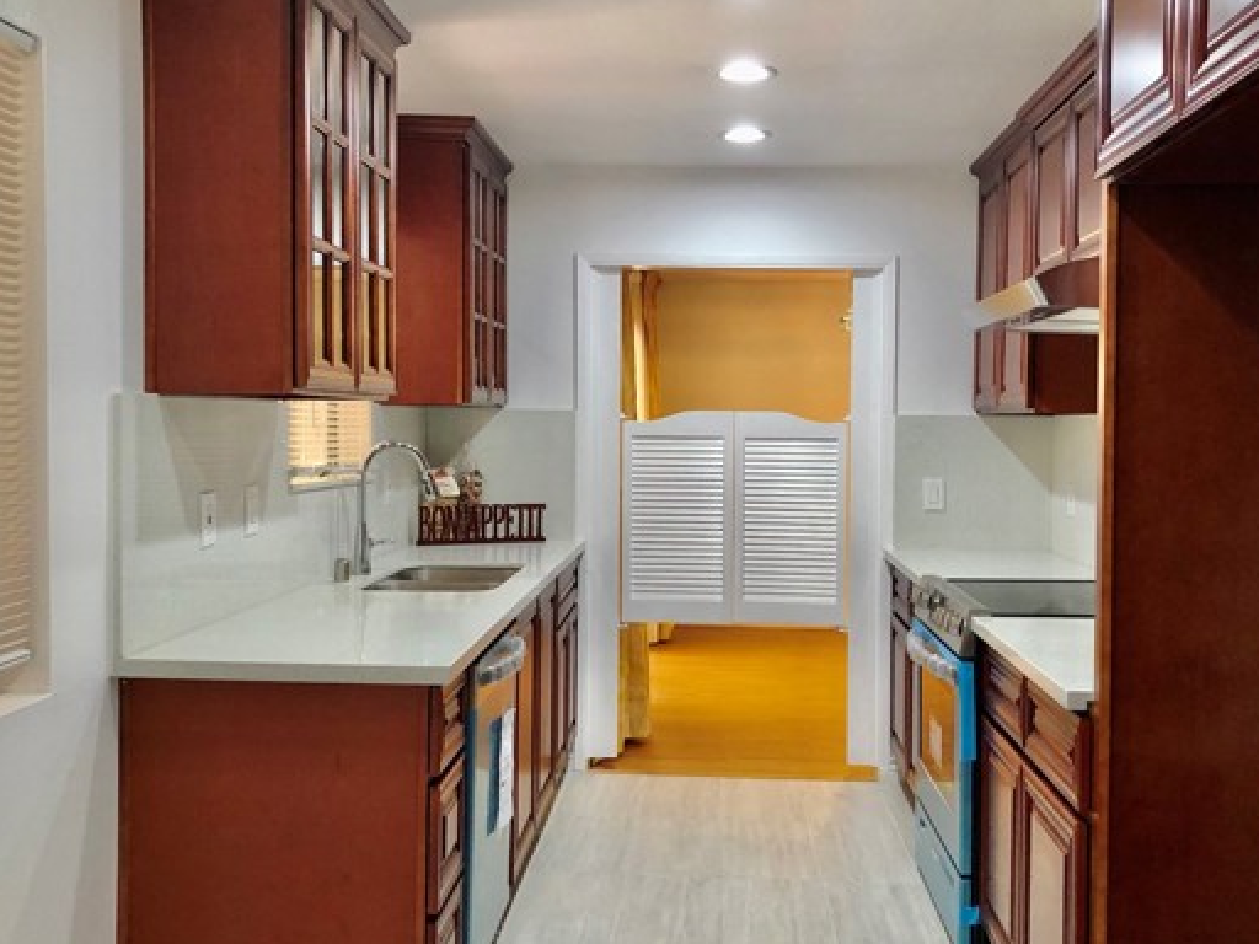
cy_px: 462
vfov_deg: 40.7
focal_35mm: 35
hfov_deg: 52.6
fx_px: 1273
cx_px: 666
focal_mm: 3.99
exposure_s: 1/30
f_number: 1.8
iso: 32
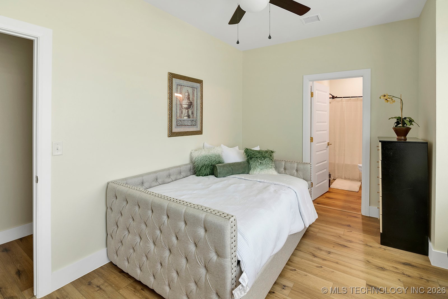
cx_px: 224
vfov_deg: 73.8
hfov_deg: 96.7
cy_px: 150
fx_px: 199
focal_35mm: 16
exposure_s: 1/13
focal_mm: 16
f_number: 8
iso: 250
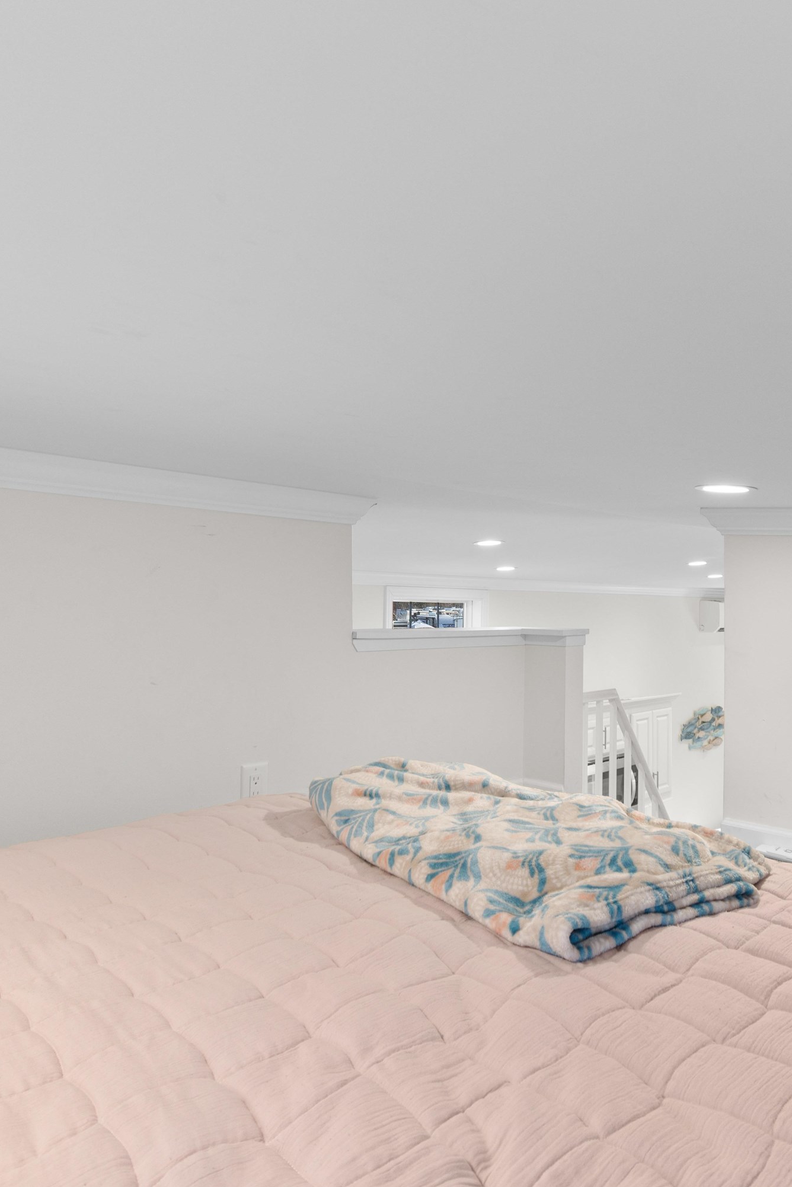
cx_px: 483
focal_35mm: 23
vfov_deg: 76.1
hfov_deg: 54.6
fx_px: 759
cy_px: 604
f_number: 4.5
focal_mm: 10
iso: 100
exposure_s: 1.3
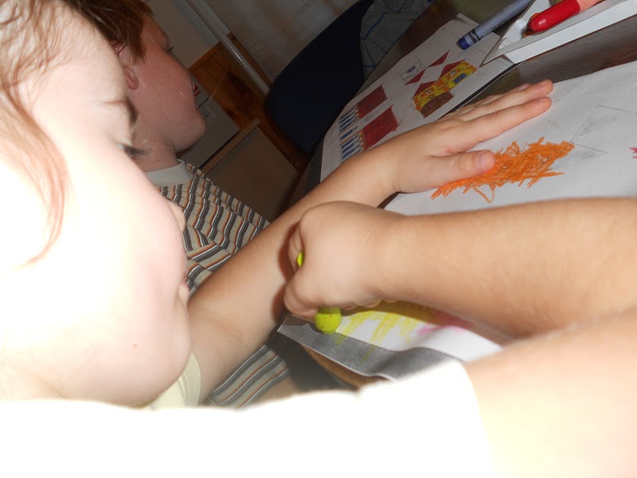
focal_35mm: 32
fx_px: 589
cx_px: 318
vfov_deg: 44.2
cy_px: 239
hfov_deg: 56.8
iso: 80
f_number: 3.5
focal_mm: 5.8
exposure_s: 1/25
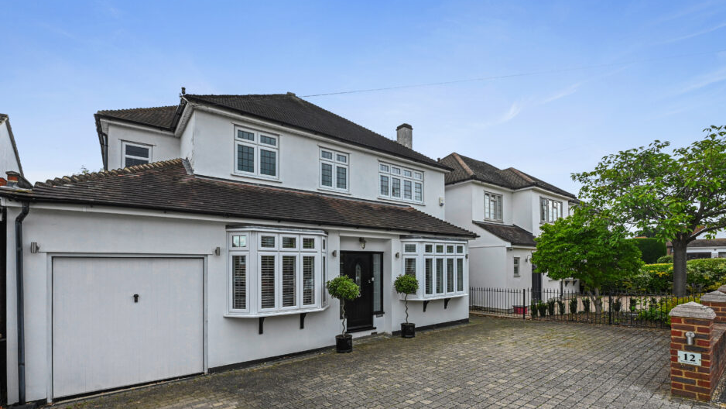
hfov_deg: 99.3
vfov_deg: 66.4
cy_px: 247
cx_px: 353
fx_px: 308
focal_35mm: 16
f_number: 8
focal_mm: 14
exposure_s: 1/500
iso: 640
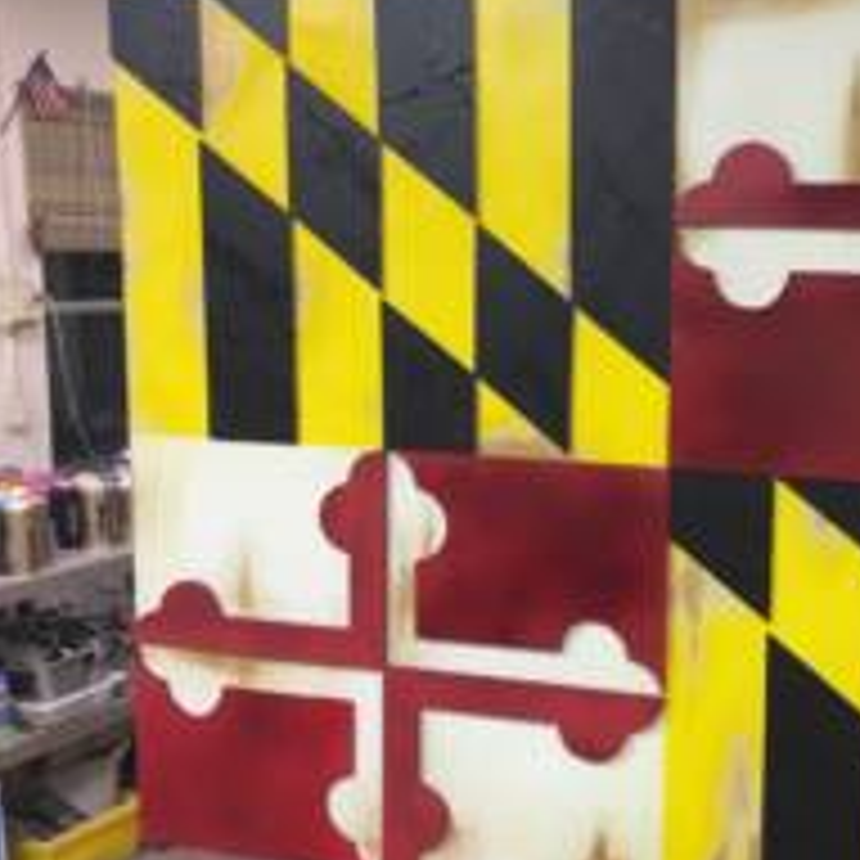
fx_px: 1321
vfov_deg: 36.0
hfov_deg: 34.5
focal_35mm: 47
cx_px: 738
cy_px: 462
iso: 160
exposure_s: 1/30
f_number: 2.2
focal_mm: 4.15
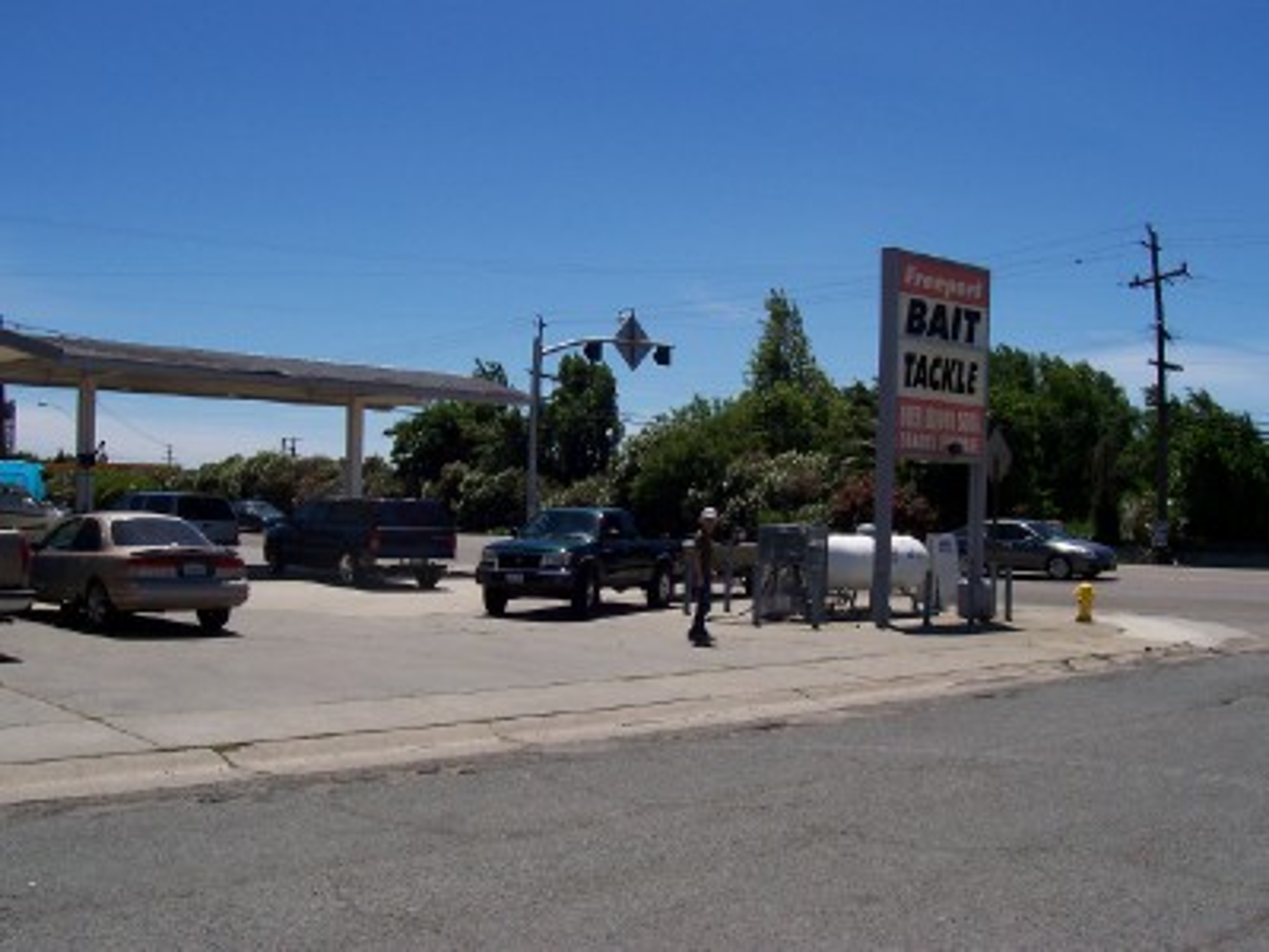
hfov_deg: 50.1
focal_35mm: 37
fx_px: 1356
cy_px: 476
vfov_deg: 38.7
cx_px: 634
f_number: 5.6
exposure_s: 1/1000
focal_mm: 5.6
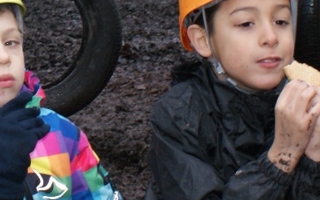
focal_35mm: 162
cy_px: -17
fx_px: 1413
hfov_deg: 12.8
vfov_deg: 8.1
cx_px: 33
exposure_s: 1/60
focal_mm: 26
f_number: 5.6
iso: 400
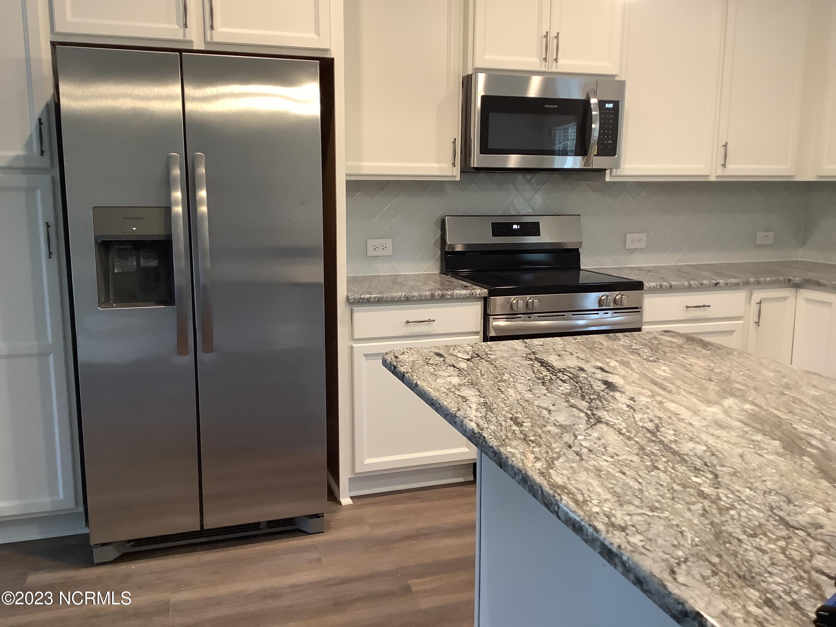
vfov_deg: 45.4
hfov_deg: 58.4
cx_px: 418
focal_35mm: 31
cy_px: 314
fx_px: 749
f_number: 2.4
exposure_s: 1/50
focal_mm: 3.3
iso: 160
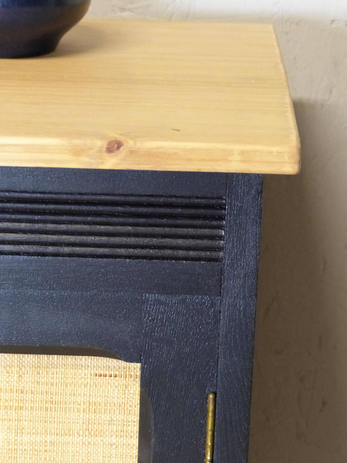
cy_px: 232
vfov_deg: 12.8
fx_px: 2058
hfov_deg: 9.6
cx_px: 174
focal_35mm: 154
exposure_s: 1/30
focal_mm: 25.2
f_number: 2.8
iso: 800
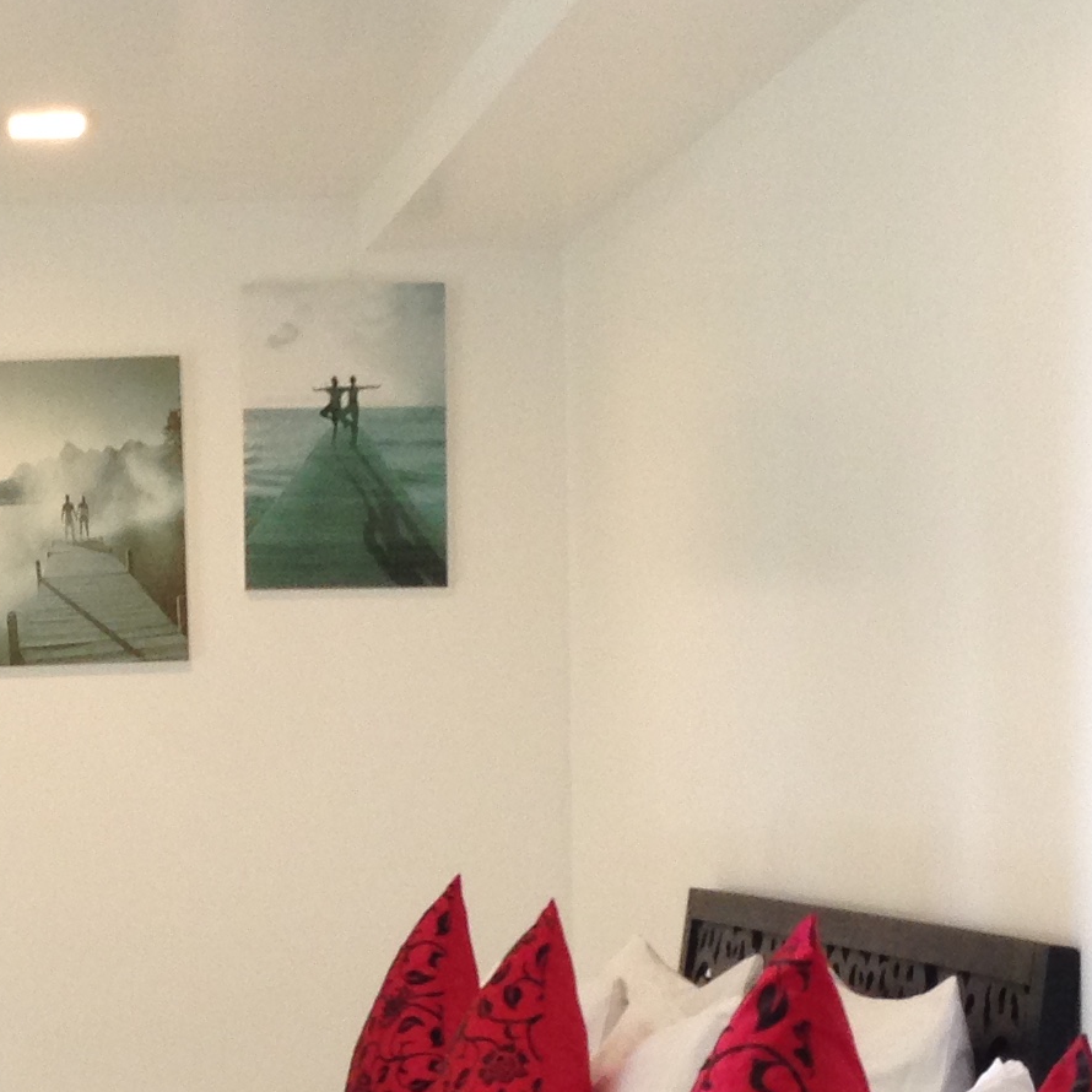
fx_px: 3819
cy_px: 799
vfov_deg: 16.2
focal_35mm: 107
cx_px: 60
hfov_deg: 16.0
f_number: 2.4
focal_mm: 4.12
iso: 100
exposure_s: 1/20
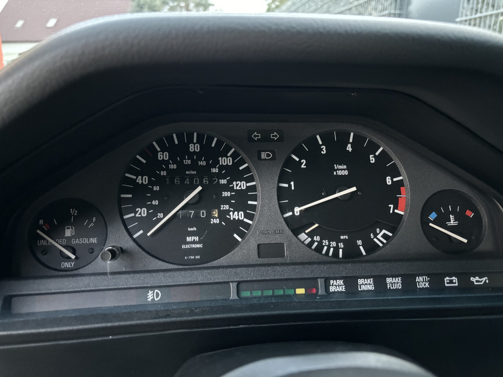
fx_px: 378
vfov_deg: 53.1
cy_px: 188
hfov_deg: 67.3
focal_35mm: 26
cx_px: 252
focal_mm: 5.96
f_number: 1.6
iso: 1000
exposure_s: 1/30
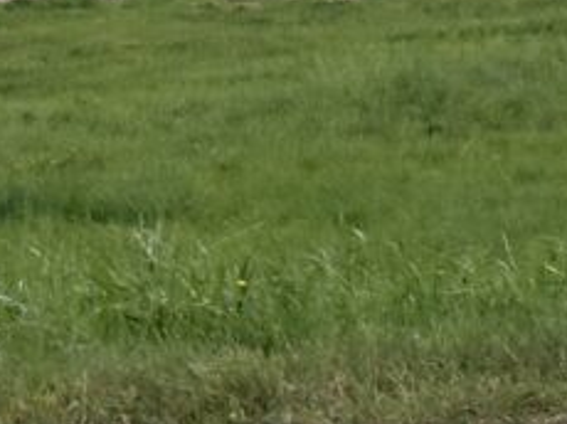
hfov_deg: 9.1
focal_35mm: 214
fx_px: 3502
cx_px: 777
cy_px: -471
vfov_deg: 6.7
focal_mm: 6.86
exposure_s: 1/3731
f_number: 1.78
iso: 64
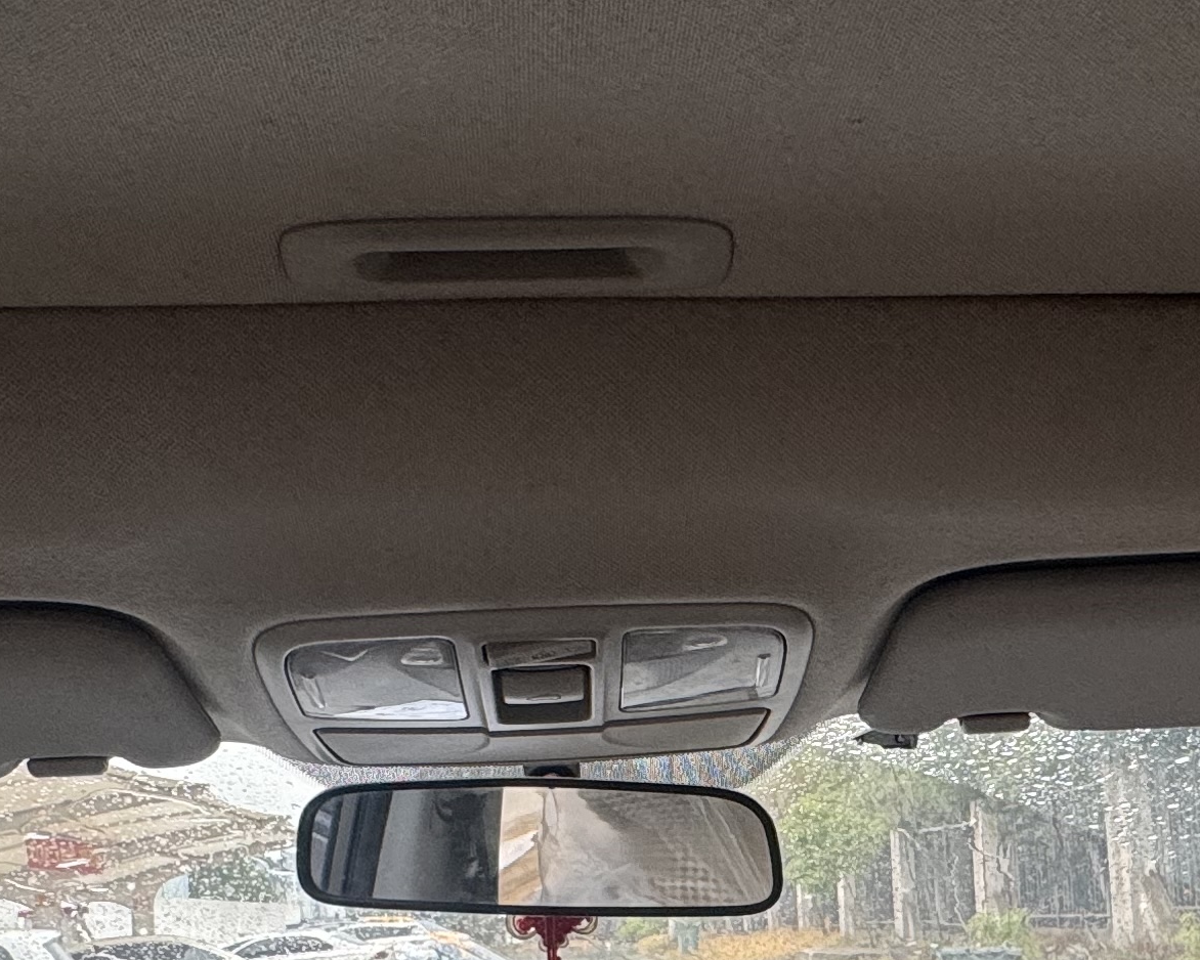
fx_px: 1670
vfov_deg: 31.4
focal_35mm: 47
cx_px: 758
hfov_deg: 39.2
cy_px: 752
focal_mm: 2.22
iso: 160
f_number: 2.2
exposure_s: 1/99
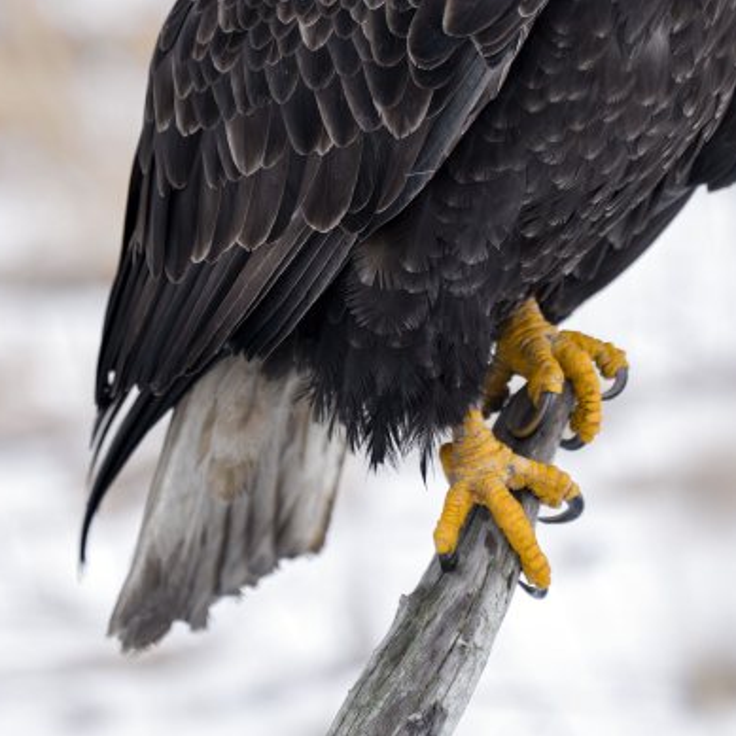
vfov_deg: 4.5
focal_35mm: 393
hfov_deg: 4.5
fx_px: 9454
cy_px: 2
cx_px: 513
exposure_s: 1/800
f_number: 2.8
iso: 1600
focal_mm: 200
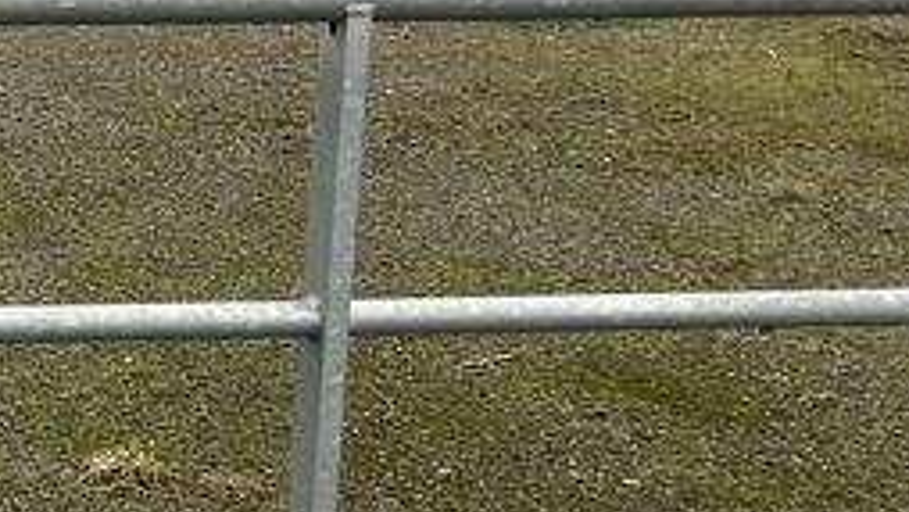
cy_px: 75
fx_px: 2748
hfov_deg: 15.4
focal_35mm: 114
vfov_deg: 10.6
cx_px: -870
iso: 50
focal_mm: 5.7
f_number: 1.5
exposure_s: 1/367
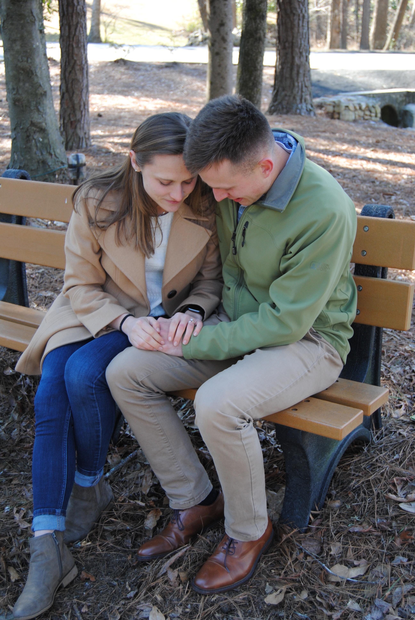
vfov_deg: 41.1
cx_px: 208
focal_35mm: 48
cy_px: 310
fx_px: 828
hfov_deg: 28.2
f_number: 4.5
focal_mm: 32
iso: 200
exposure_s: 1/80
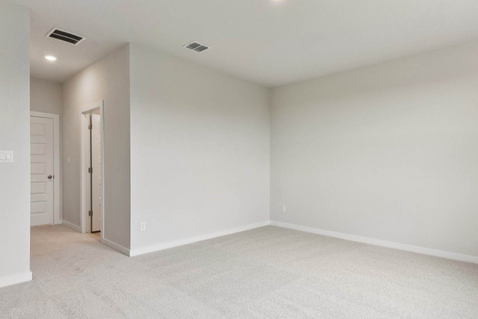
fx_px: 292
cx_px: 228
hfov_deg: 78.5
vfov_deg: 57.2
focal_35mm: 22
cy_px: 167
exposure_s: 1/50
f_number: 8
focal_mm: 15
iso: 400
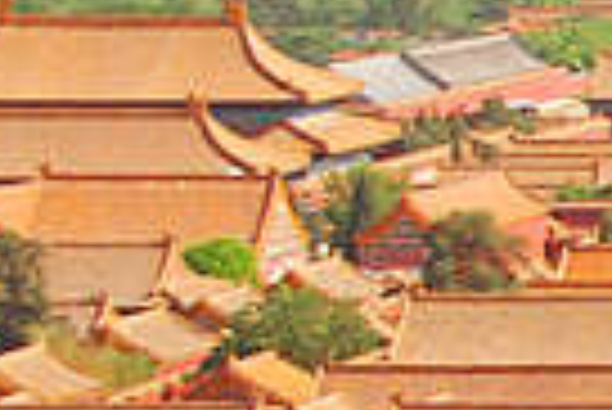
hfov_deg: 6.0
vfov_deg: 4.3
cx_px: 1850
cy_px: 167
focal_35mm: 317
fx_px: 5395
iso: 100
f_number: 6.3
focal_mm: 32
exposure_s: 1/160
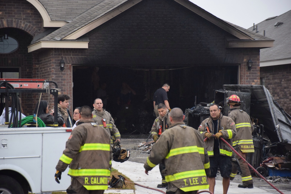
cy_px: 97
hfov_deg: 13.0
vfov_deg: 8.7
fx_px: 1273
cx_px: 146
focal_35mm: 158
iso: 2000
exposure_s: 1/500
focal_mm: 105
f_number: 5.6
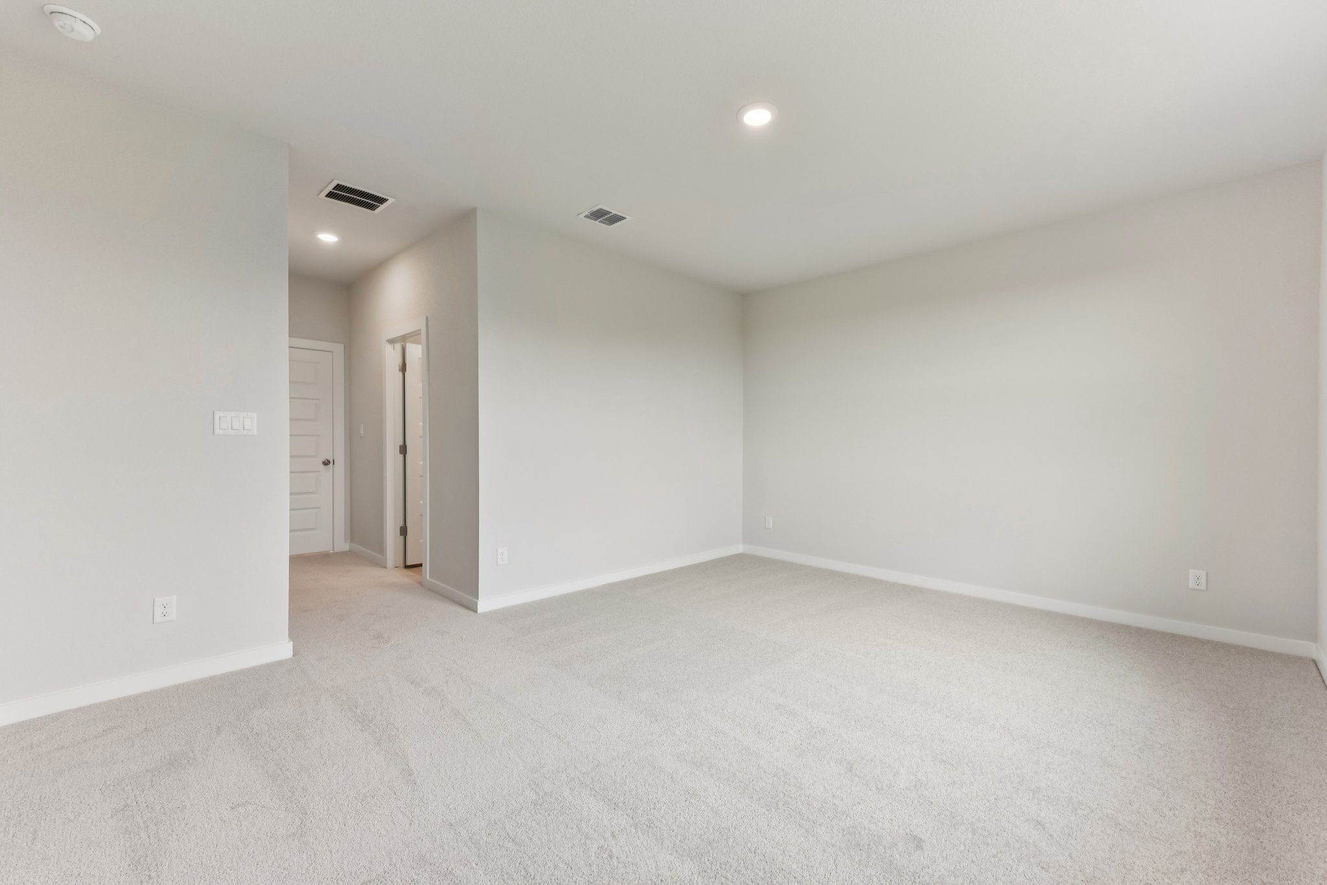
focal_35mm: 15
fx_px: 553
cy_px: 442
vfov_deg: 77.3
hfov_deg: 100.4
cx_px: 664
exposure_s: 1/50
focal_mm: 15
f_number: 8
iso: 400
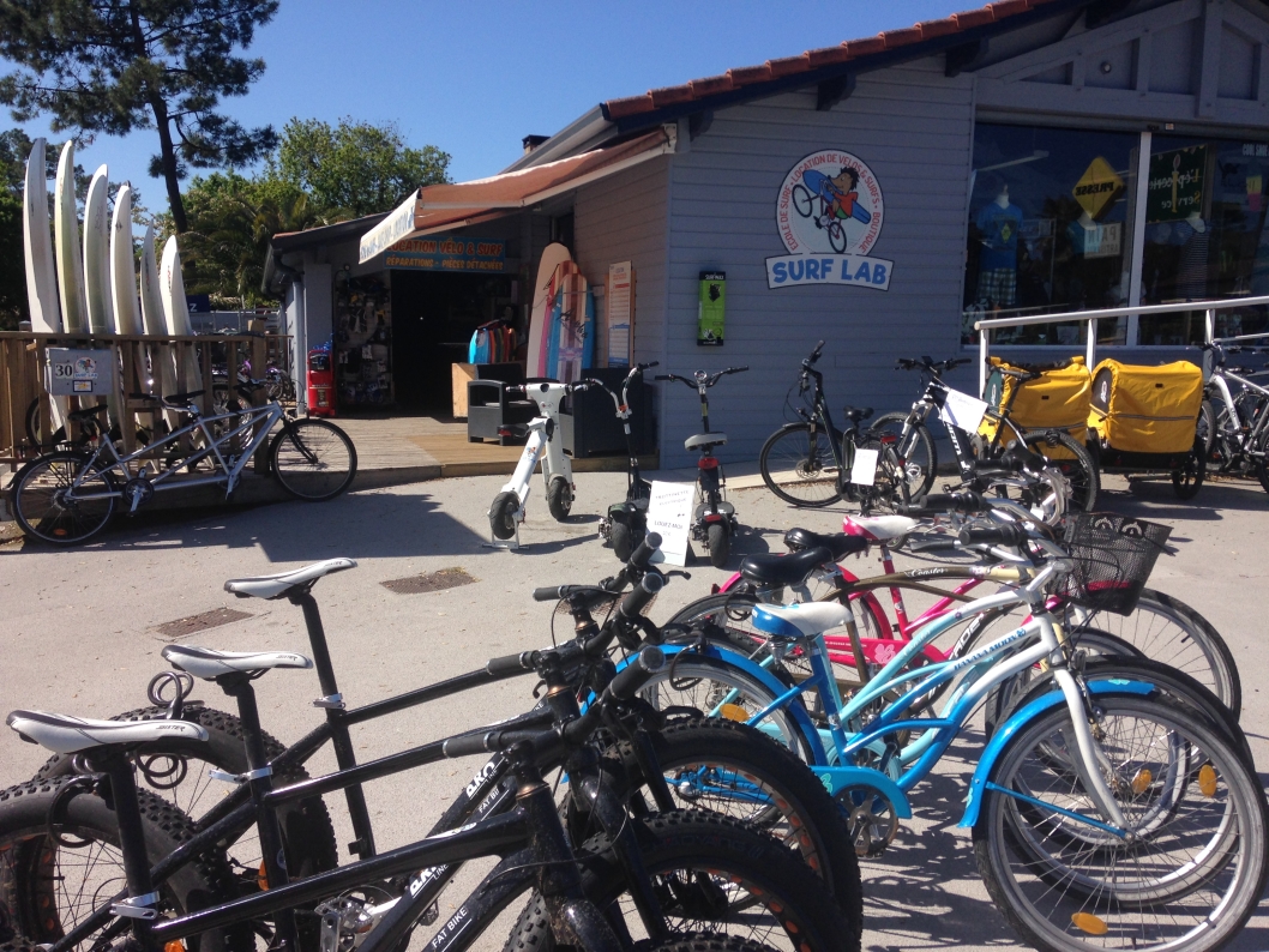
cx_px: 634
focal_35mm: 33
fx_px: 1210
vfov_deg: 43.0
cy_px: 476
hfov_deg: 55.3
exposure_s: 1/1695
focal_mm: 4.12
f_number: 2.4
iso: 50
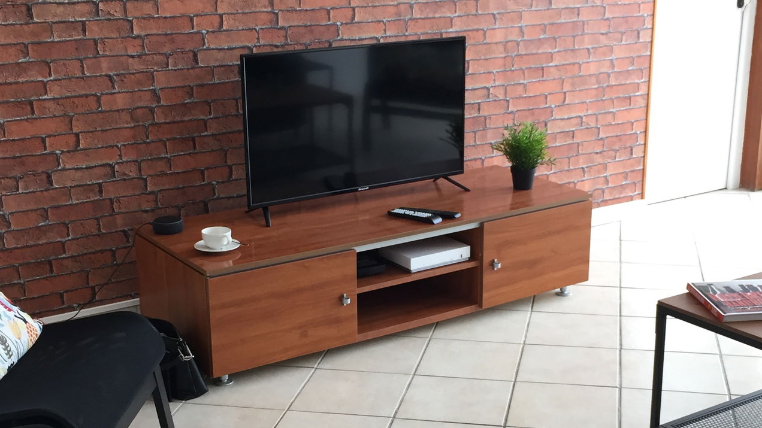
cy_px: 270
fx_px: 1071
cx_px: 418
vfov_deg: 22.6
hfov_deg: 39.1
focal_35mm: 53
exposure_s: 1/33
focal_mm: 4.15
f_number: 2.2
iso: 32
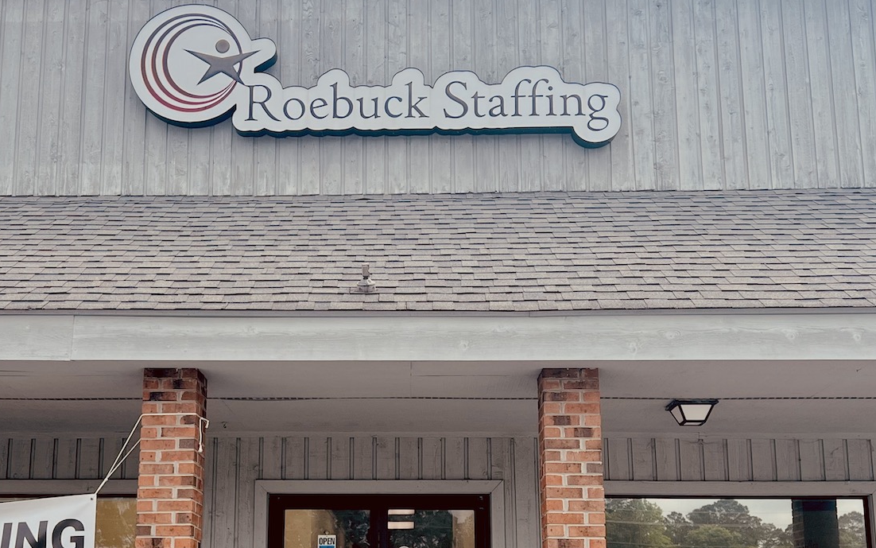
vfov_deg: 26.7
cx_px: 371
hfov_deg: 41.7
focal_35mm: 48
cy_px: 377
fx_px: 1146
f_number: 1.5
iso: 50
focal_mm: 5.7
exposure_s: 1/1344
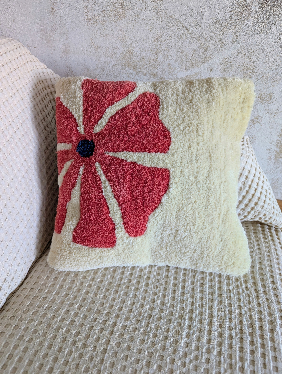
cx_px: 141
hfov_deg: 56.9
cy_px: 187
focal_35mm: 24
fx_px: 260
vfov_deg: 71.5
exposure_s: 1/62.5
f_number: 1.68
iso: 364
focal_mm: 6.9
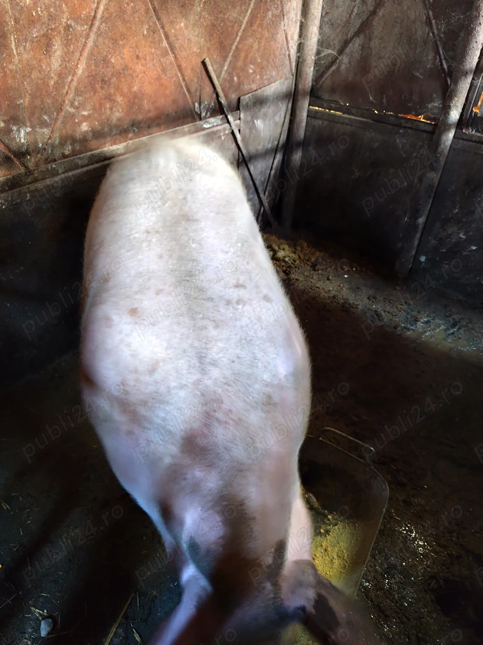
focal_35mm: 23
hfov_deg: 58.9
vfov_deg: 73.9
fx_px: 428
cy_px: 322
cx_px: 242
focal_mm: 6.19
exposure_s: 1/10
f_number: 1.65
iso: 4000
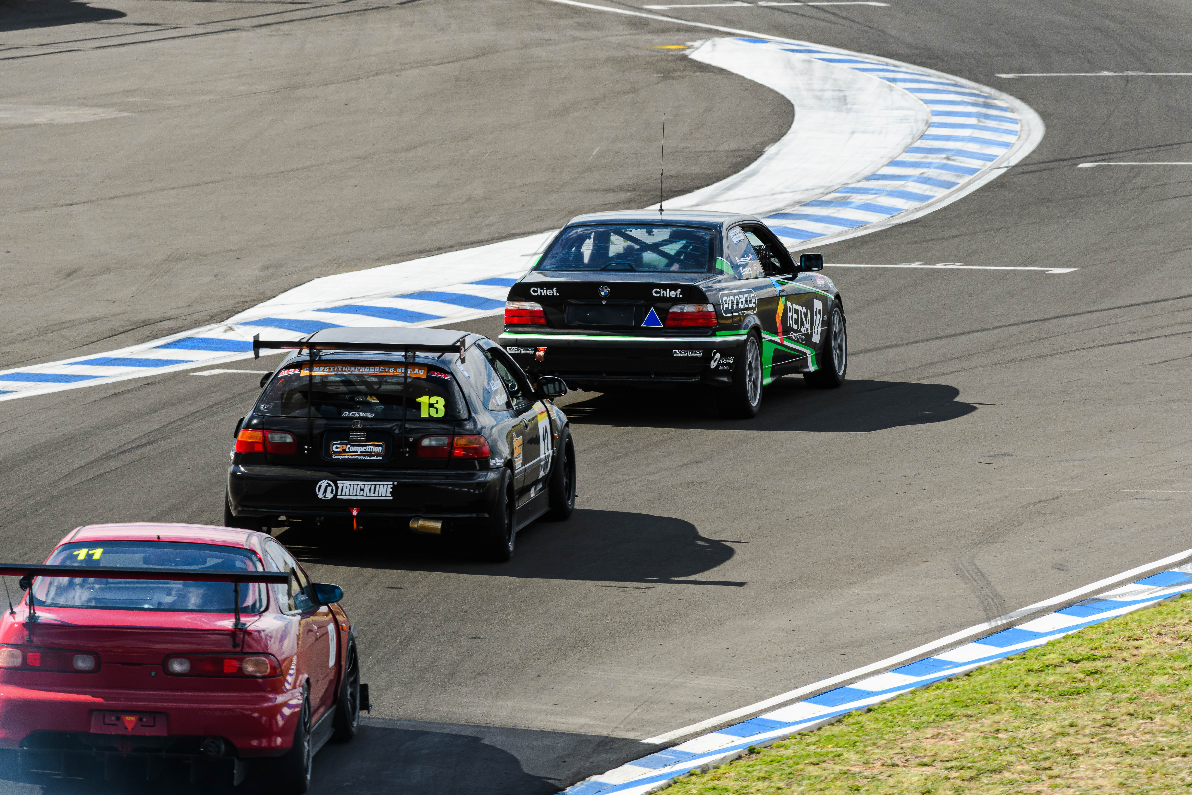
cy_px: 398
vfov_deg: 3.1
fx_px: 14899
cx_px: 596
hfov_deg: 4.6
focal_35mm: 450
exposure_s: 1/400
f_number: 9
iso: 640
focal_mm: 300
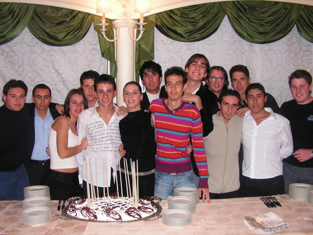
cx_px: 156
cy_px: 118
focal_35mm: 36
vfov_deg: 39.7
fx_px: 326
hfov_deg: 51.4
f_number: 3.2
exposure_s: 1/40
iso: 200
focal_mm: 6
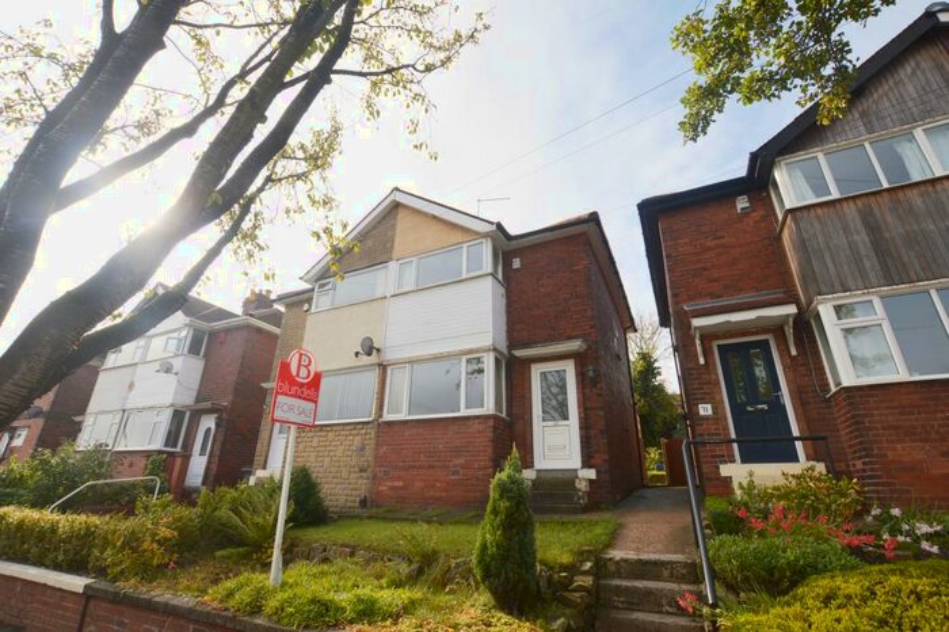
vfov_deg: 77.3
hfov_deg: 100.4
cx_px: 474
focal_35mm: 15
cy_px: 316
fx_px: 395
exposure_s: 1/200
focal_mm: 10
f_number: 8
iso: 100
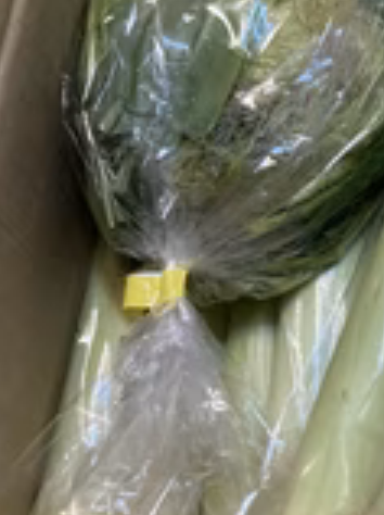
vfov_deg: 27.1
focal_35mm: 71
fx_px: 1053
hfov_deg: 19.4
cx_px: 469
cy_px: 127
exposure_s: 1/60
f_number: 1.8
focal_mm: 3.99
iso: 125
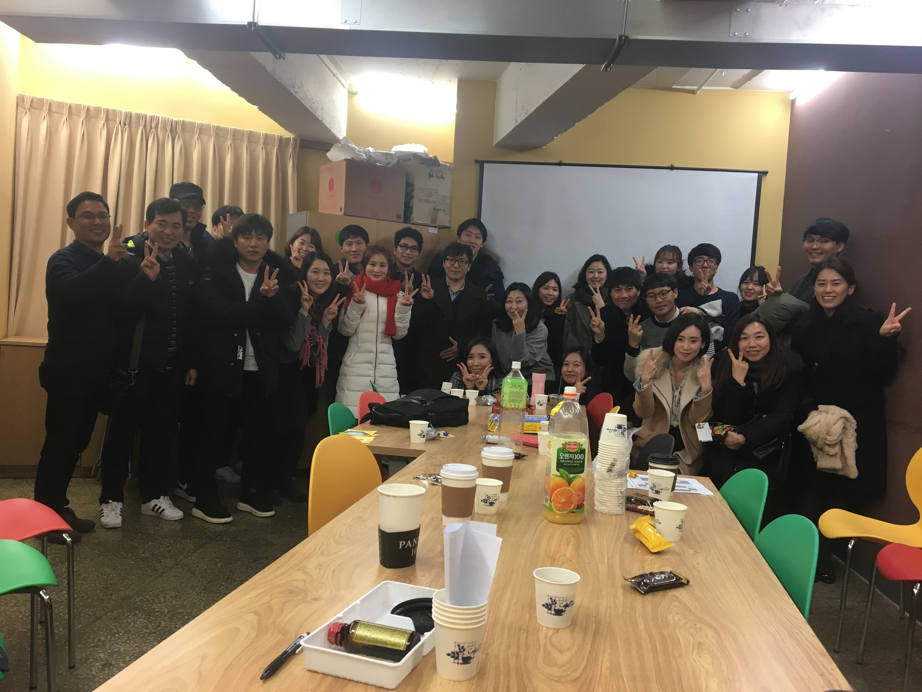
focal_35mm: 29
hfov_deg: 61.7
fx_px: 772
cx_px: 461
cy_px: 346
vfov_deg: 48.2
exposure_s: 1/30
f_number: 2.2
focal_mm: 4.15
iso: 64
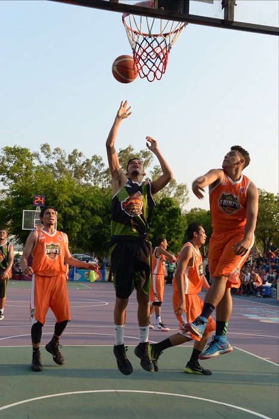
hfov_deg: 28.1
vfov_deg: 41.1
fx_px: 558
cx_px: 140
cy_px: 210
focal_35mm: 48
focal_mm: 48
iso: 500
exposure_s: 1/400
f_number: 8
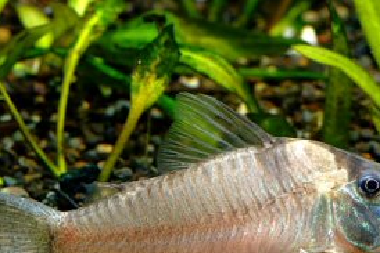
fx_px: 3041
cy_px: 119
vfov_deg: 4.8
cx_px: 227
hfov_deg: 7.1
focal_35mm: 288
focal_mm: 105
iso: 100
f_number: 13
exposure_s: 1/125
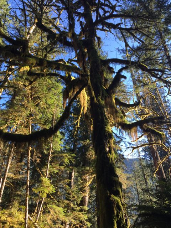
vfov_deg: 61.7
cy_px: 114
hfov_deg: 48.2
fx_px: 191
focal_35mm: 29
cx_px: 86
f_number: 2.2
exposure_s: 1/237
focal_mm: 4.15
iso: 32
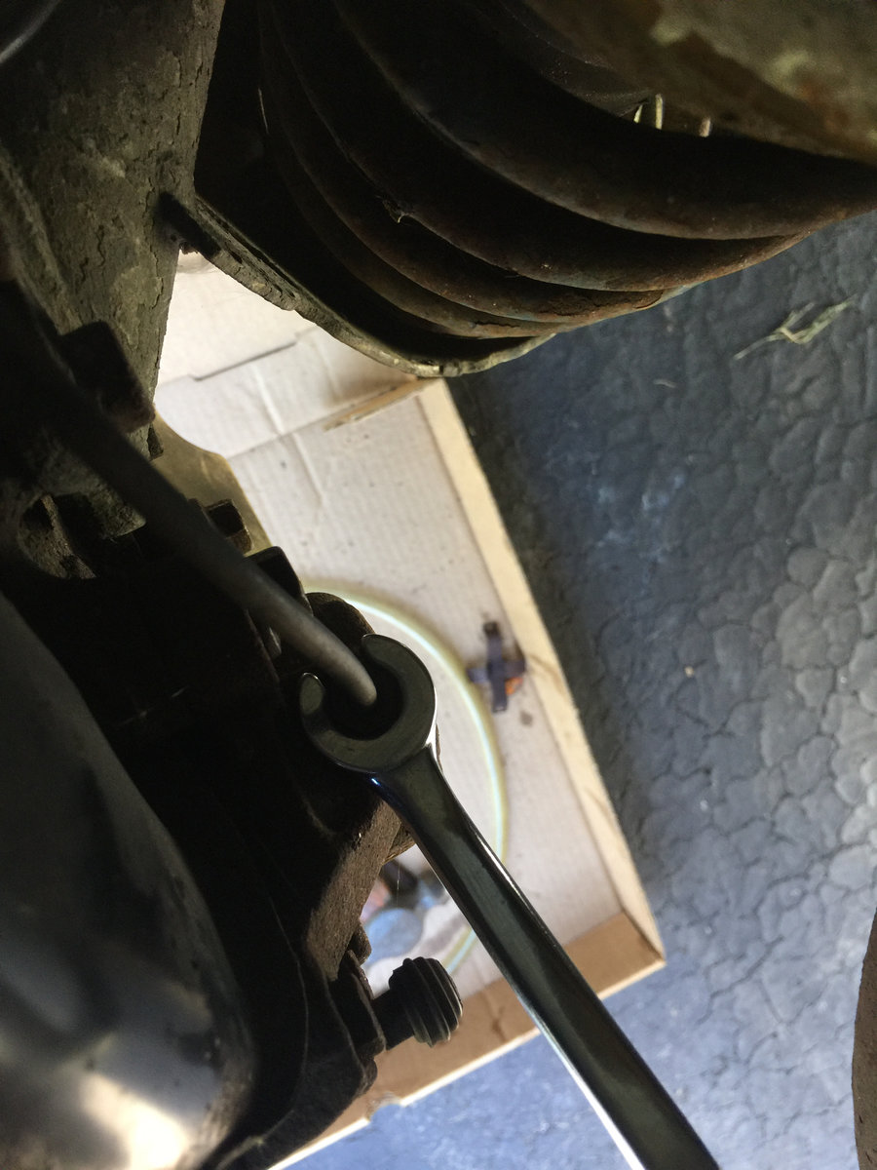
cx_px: 438
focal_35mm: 29
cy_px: 585
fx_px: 980
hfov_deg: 48.2
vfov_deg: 61.7
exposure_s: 1/30
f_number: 2.2
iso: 50
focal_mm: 4.15
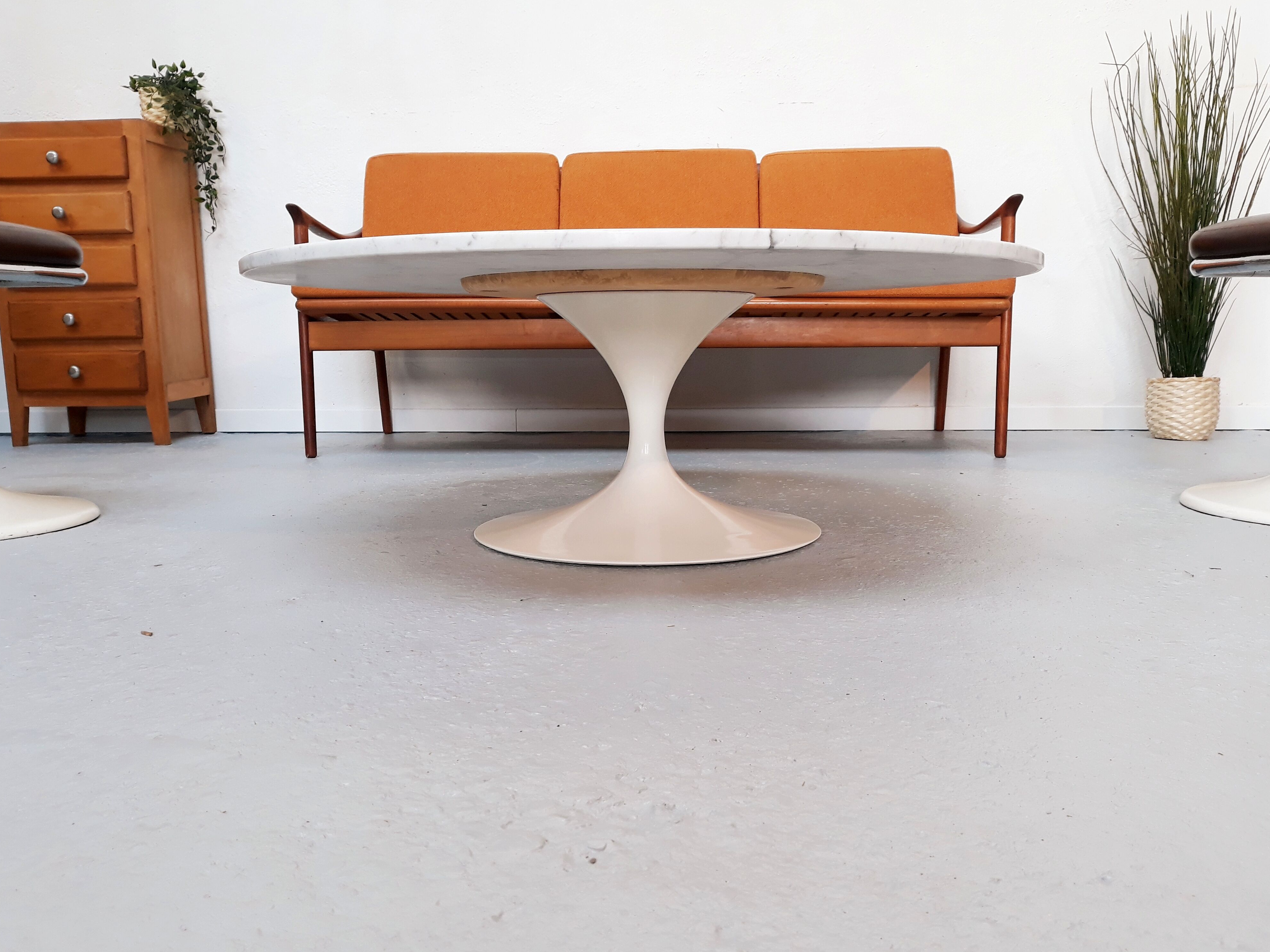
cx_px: 644
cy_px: 482
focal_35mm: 28
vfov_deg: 49.7
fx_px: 1027
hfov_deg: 63.4
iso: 50
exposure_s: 1/50
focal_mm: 3.71
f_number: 1.7
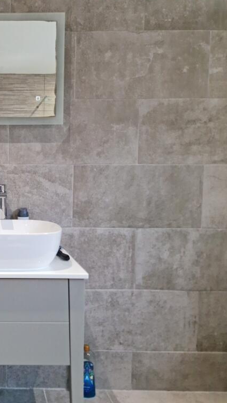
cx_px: -13
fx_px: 396
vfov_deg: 54.0
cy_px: 198
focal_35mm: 37
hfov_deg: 29.3
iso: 160
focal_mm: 7
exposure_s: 1/50
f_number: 1.8
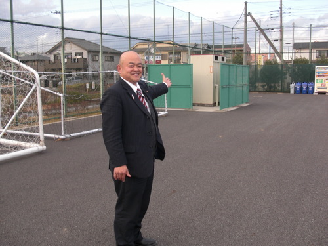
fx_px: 341
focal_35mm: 36
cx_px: 164
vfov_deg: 39.7
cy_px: 123
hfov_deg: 51.4
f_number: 2.8
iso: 50
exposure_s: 1/125
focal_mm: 6.3
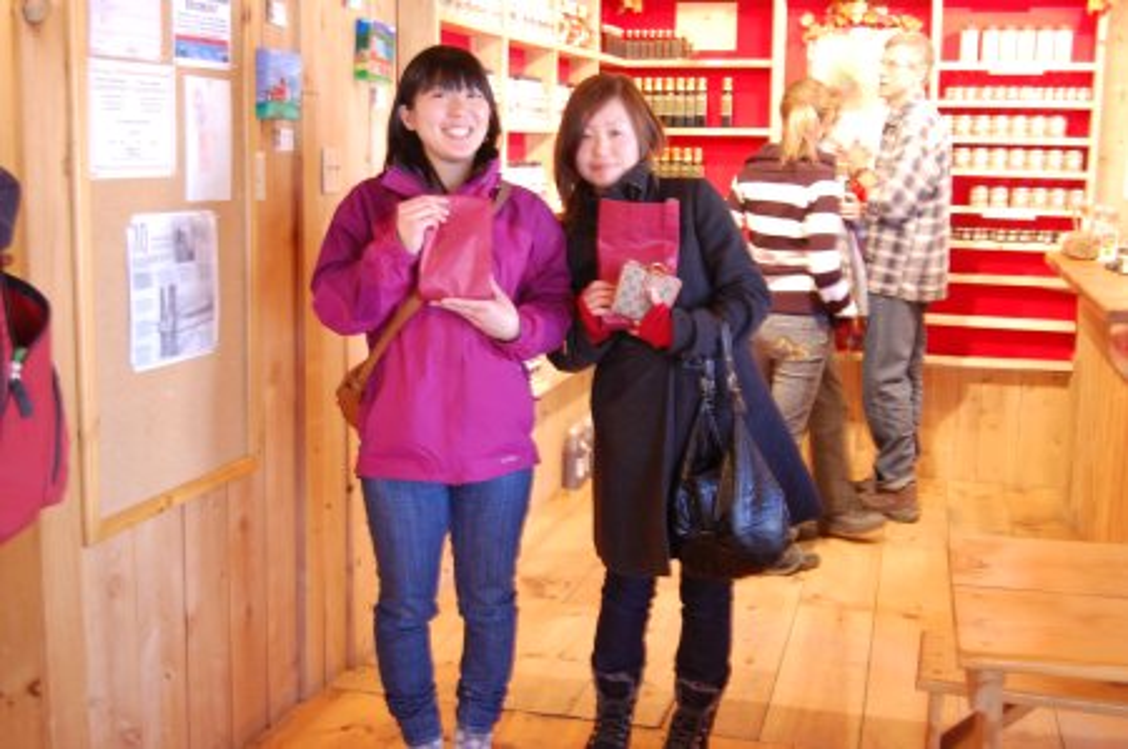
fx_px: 1221
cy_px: 374
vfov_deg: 34.1
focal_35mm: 39
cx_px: 564
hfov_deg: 49.6
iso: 800
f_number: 4.2
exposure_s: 1/13
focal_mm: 26
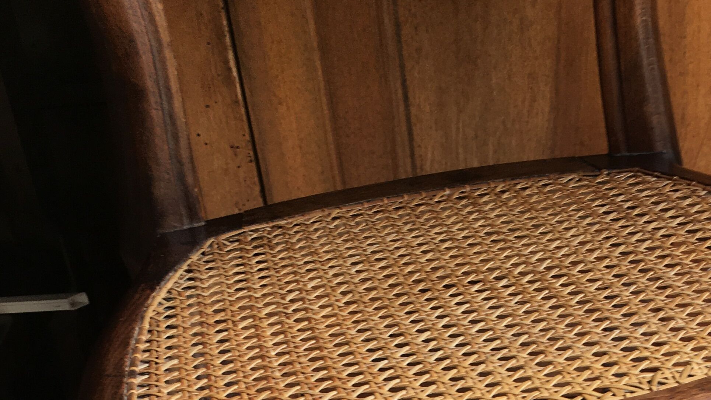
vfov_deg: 15.6
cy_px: 722
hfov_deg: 31.4
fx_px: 1244
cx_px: 516
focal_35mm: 66
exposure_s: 1/103
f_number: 2.2
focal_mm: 4.15
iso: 25
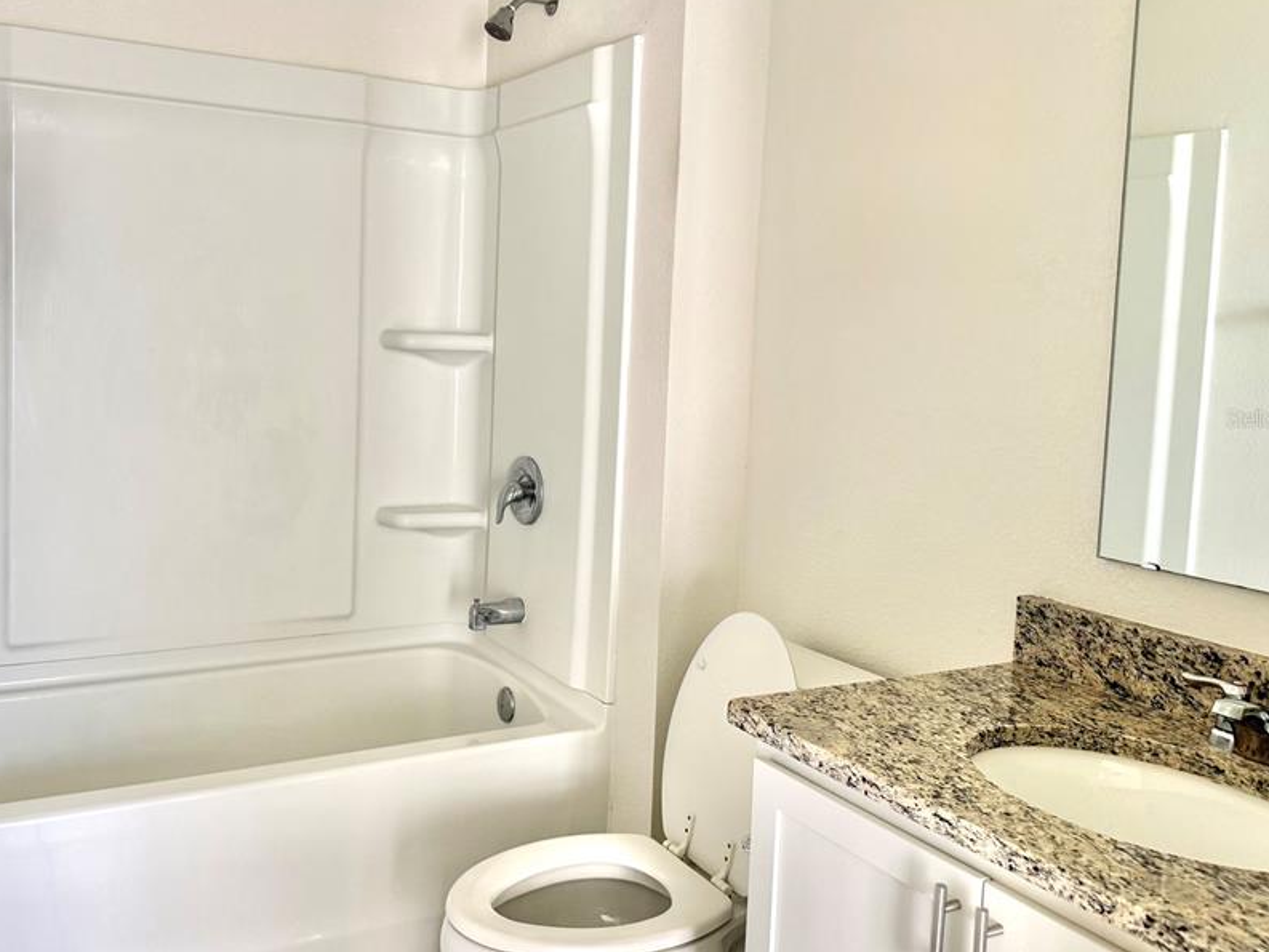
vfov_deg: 45.4
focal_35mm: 31
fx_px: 1137
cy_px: 418
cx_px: 504
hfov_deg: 57.9
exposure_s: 1/121
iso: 160
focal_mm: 6.76
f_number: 1.78
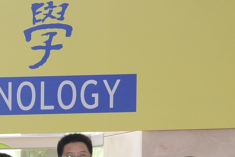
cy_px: 272
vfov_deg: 6.5
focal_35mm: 206
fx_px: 1344
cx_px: -319
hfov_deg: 9.0
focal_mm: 38
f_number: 5.6
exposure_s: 1/60
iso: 1000
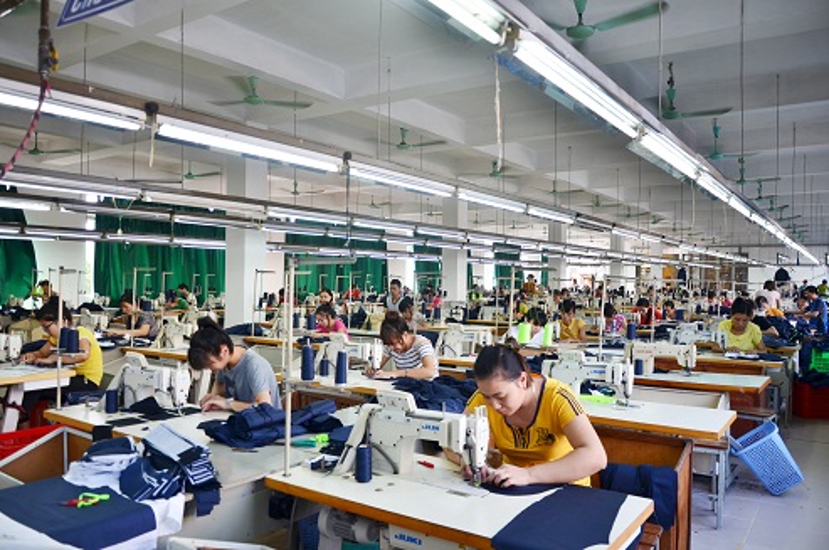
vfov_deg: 47.8
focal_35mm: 27
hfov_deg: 67.5
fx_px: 621
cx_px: 414
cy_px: 275
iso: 100
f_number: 3.5
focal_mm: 18
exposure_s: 1/50
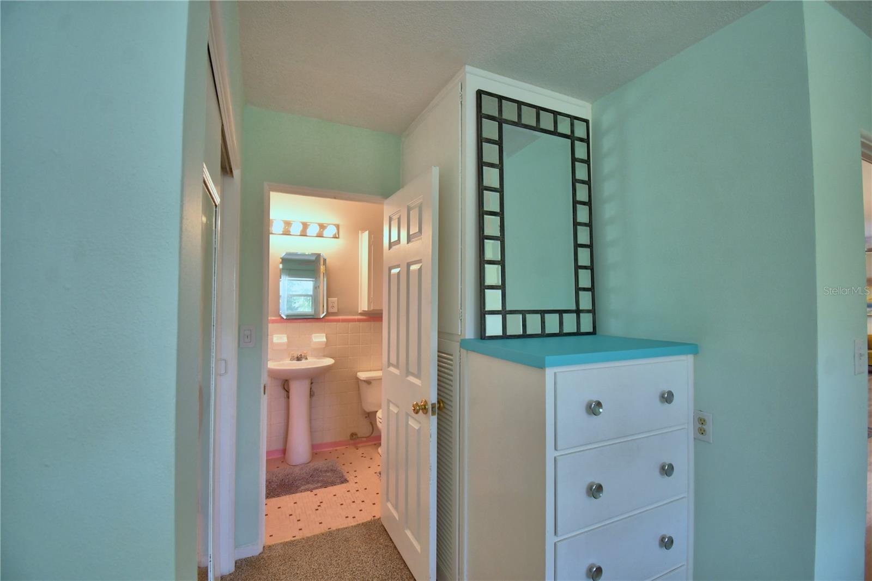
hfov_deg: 100.4
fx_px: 363
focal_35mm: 15
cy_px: 290
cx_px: 436
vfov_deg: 77.3
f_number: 4.5
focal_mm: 10
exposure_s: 1/40
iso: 400
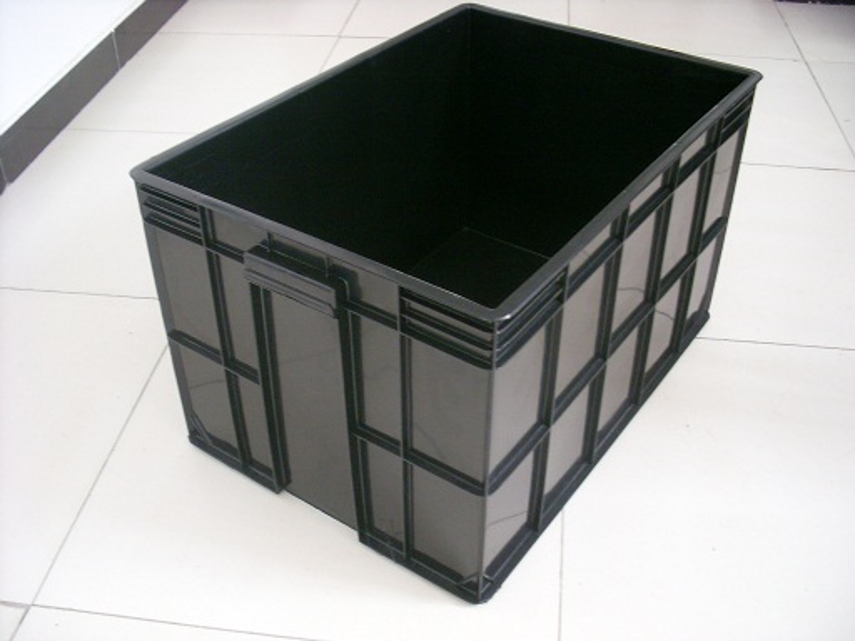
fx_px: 939
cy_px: 320
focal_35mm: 38
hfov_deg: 49.0
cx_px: 428
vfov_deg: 37.7
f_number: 3
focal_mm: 6.3
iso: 200
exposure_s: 1/20
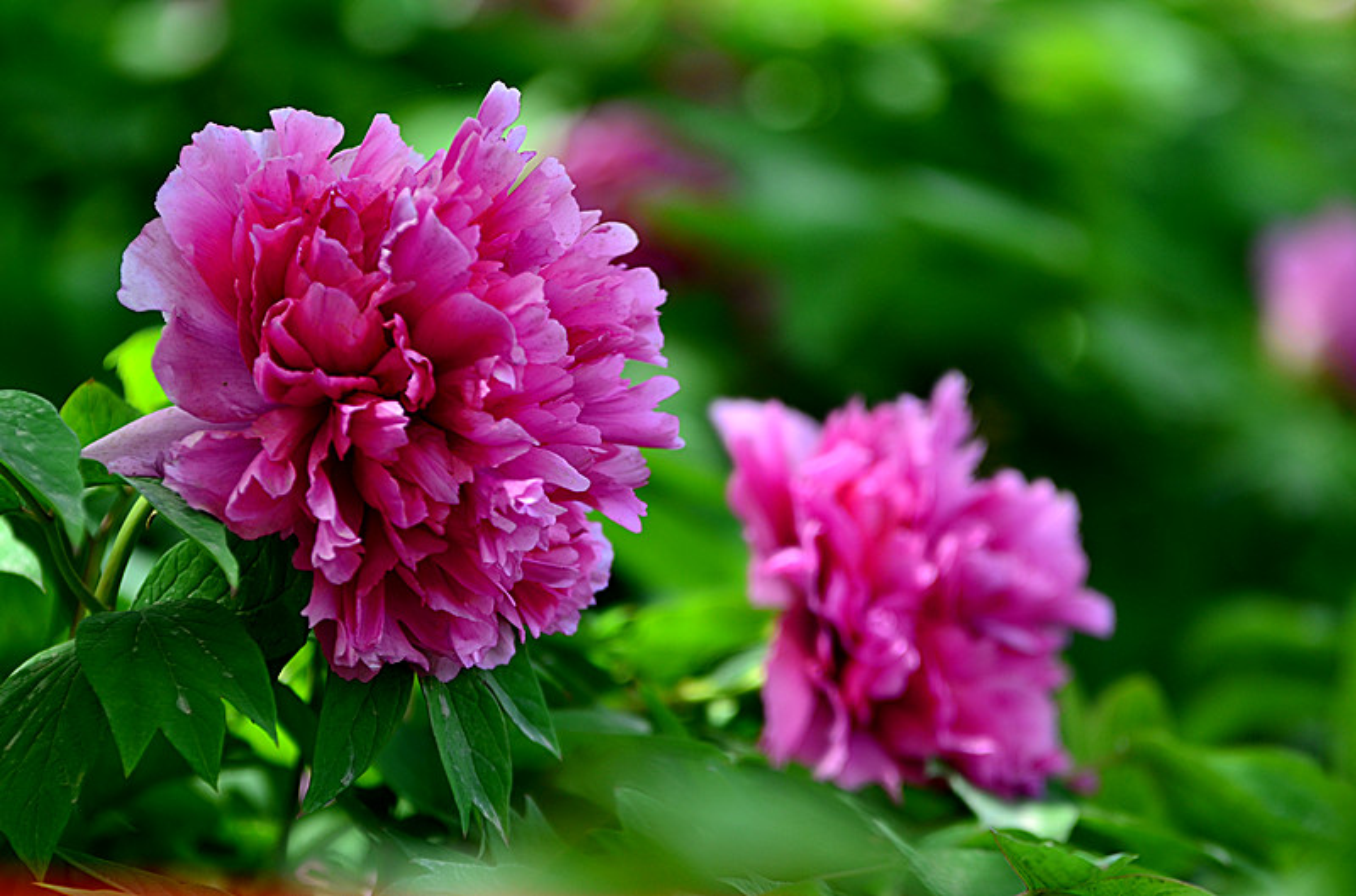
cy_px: 448
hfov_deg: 7.9
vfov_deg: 5.2
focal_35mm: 262
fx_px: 9862
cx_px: 678
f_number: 2.8
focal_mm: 175
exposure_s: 1/800
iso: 200
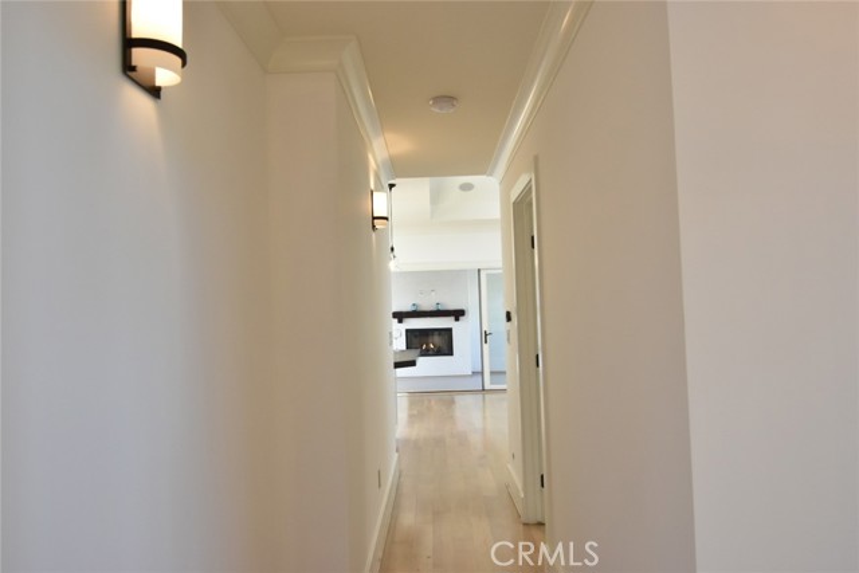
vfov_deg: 53.2
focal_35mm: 24
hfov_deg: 73.7
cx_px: 430
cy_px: 286
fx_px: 573
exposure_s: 1/160
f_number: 4
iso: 800
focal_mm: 16
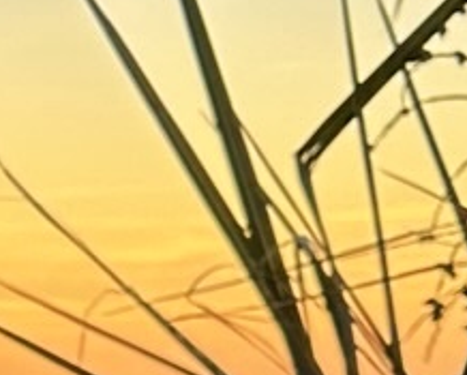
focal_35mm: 220
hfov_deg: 7.8
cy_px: 873
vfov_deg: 6.7
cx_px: -814
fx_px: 3045
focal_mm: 6.86
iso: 80
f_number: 1.78
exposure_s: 1/239
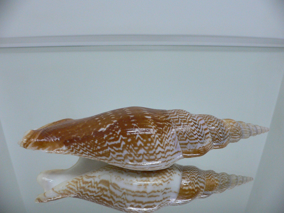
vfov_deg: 40.7
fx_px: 287
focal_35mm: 35
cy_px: 106
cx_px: 142
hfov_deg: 52.6
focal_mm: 4.6
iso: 200
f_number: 2.8
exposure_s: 1/60
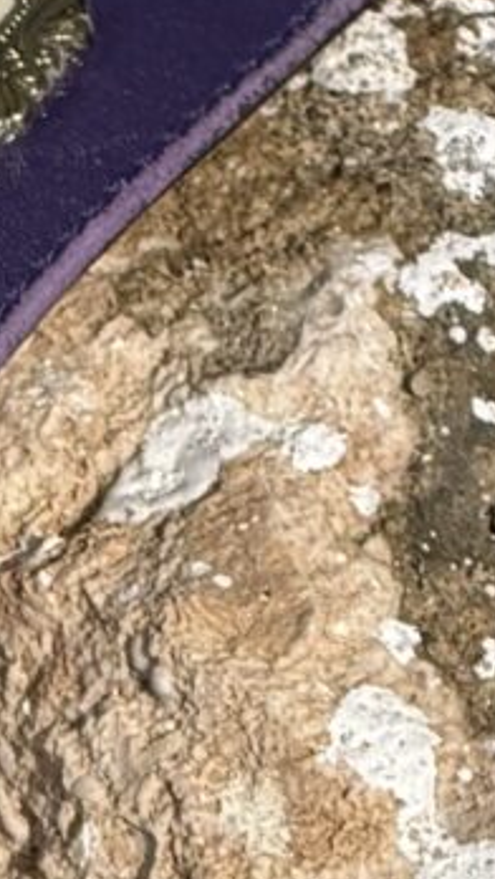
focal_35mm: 801
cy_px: 1745
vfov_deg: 2.7
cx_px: -18
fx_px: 18672
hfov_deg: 1.5
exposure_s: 1/942
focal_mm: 16.89
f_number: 2.8
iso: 20
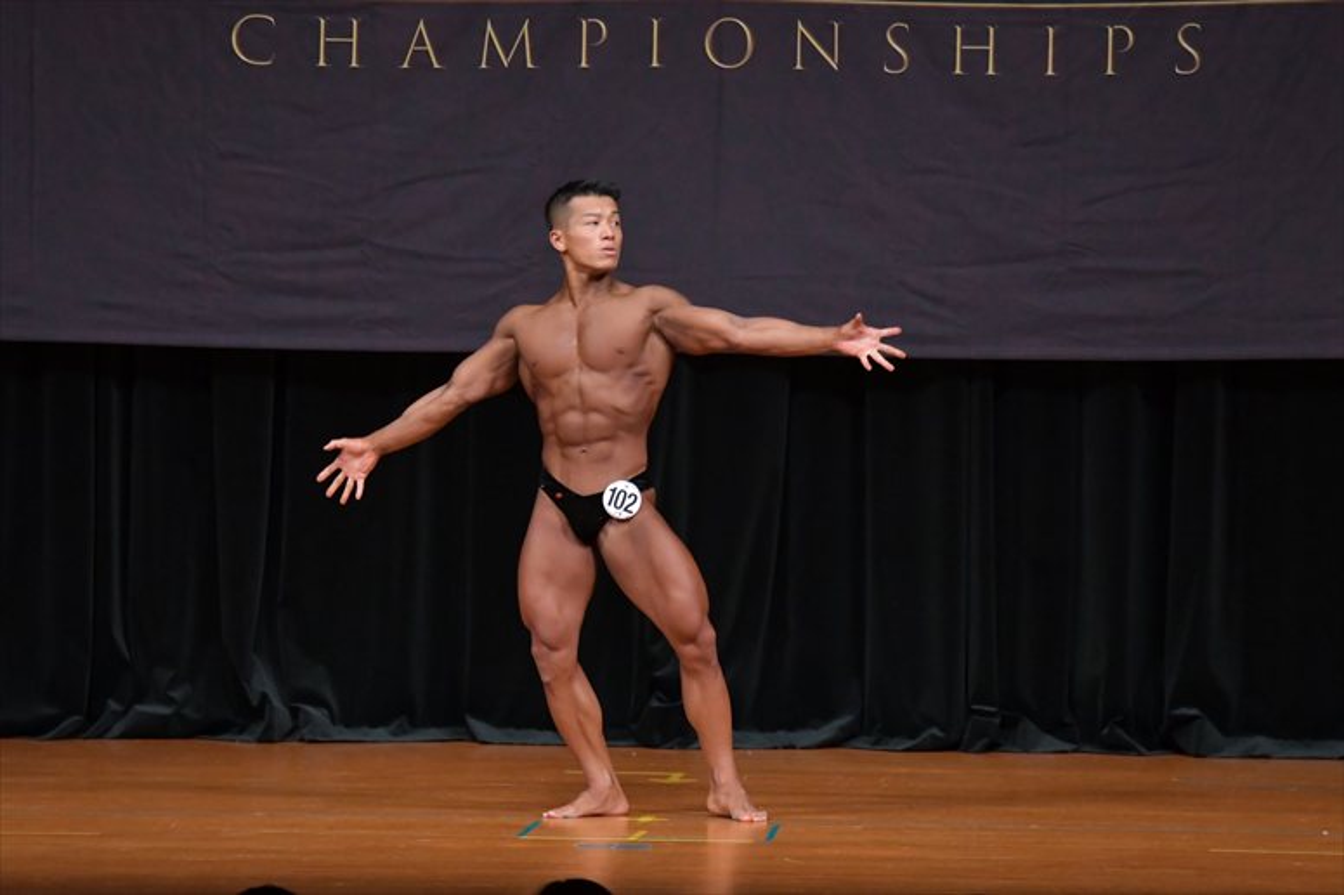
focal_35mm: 255
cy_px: 448
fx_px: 9515
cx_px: 672
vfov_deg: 5.4
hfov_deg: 8.1
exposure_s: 1/400
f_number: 5.6
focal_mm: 170
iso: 4000
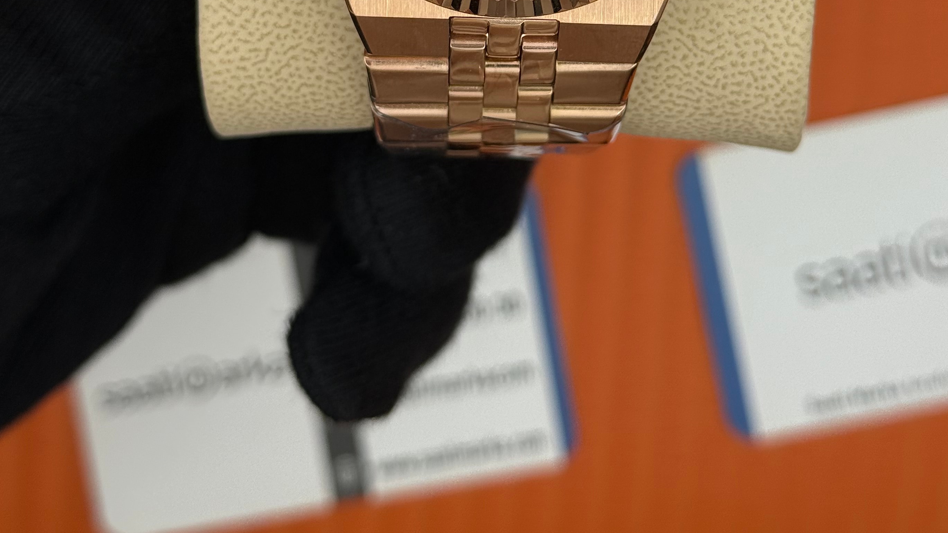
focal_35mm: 77
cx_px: 496
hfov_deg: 27.5
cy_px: -121
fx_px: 1936
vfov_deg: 15.1
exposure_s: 1/951
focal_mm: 6.76
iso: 64
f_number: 1.78
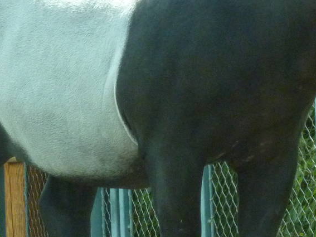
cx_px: 257
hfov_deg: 4.4
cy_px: 103
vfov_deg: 3.3
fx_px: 4071
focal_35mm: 446
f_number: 4.5
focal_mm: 25.9
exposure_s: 1/320
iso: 400
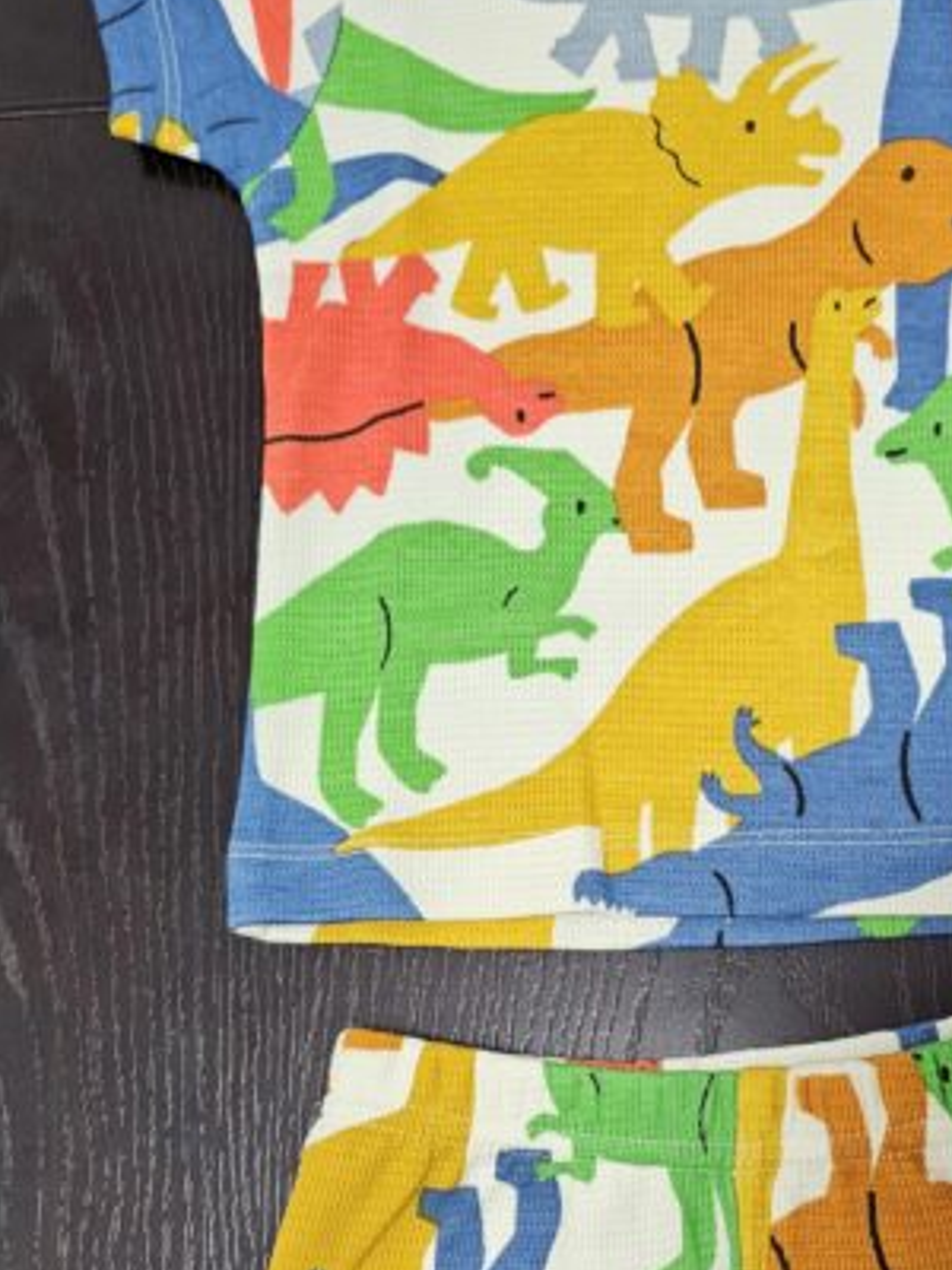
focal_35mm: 46
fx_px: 1687
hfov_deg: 31.2
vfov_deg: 40.6
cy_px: 876
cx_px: 644
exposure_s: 1/100
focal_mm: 6.3
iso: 400
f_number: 1.7
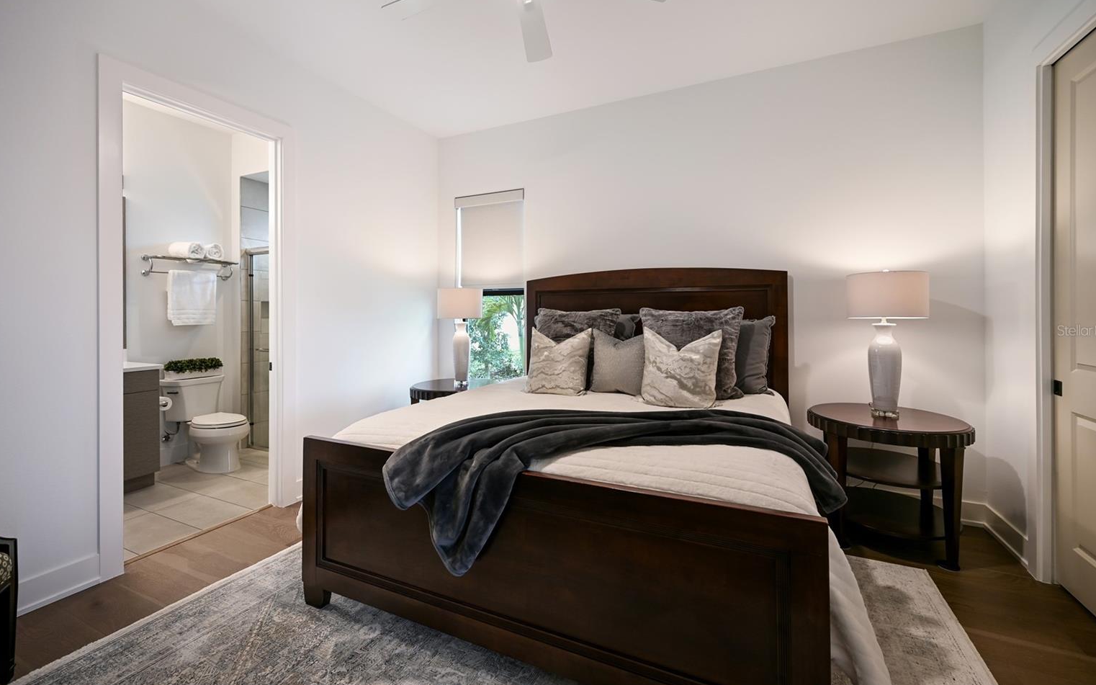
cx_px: 545
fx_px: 448
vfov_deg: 74.8
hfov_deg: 101.5
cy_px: 330
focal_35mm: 15
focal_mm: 14
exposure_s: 1/15
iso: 110
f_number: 4
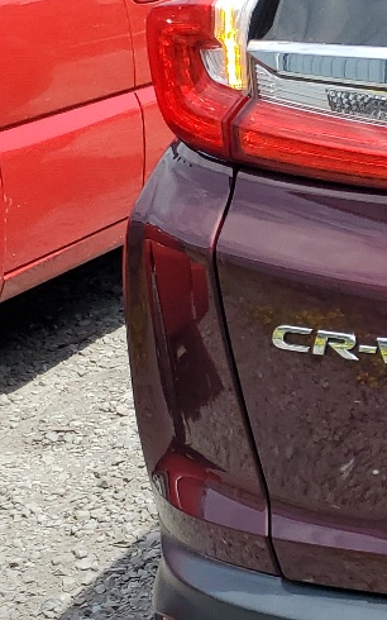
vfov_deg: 23.0
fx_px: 1520
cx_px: 814
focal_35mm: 90
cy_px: 286
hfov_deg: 12.5
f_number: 1.5
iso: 50
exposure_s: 1/2000
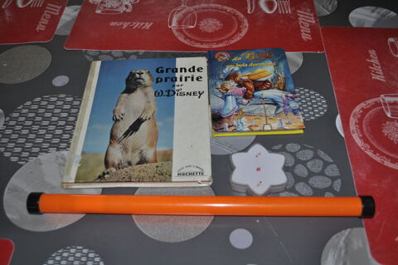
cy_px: 132
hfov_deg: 49.6
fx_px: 431
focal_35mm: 39
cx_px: 199
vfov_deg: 34.1
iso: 500
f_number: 4.2
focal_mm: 26
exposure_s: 1/60
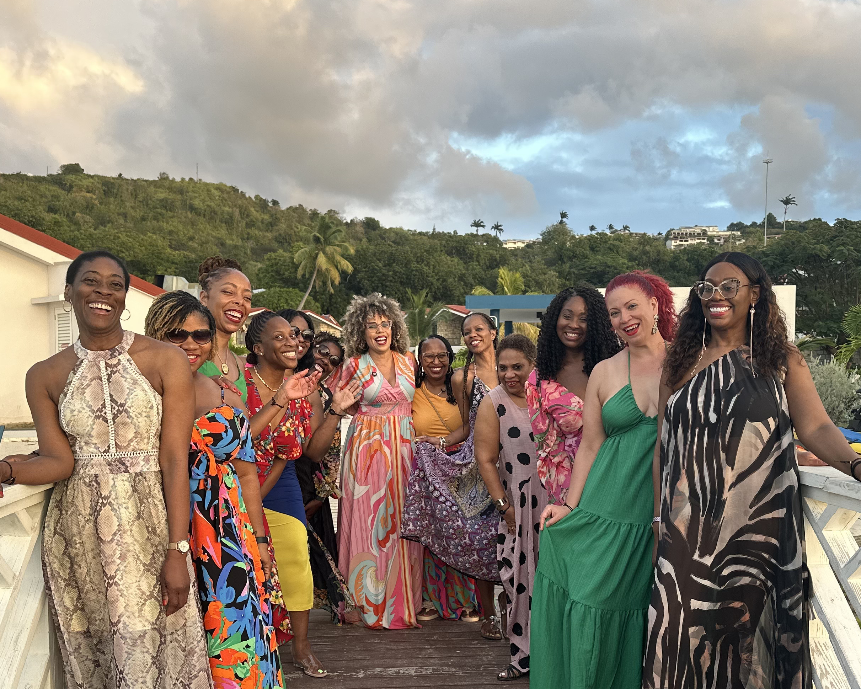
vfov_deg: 38.1
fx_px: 994
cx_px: 472
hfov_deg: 46.8
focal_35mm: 39
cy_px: 419
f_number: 1.78
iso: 64
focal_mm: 6.86
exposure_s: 1/201
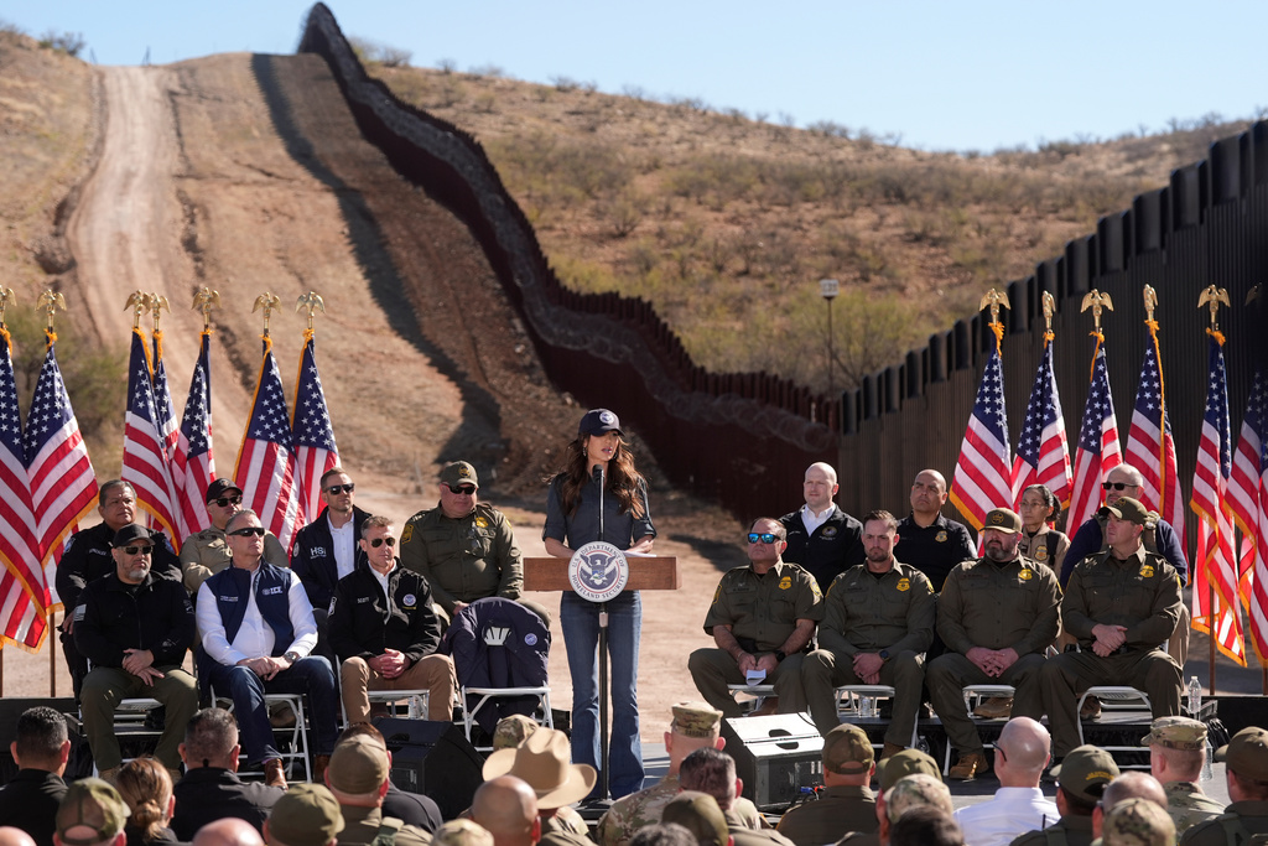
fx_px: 3241
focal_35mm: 92
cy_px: 423
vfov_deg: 14.9
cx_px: 634
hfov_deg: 22.1
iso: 400
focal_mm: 92
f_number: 4
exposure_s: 1/3200
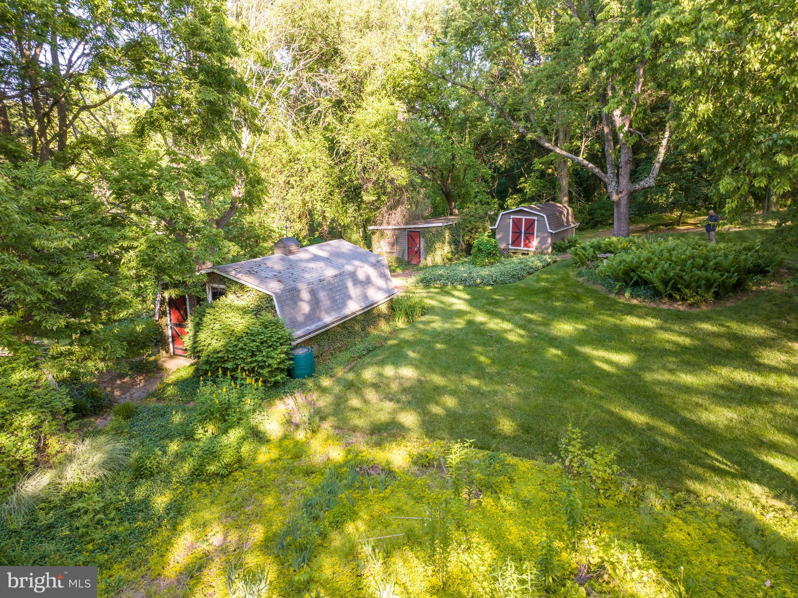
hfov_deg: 71.6
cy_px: 299
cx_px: 399
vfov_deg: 56.8
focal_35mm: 24
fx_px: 553
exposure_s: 1/20
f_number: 2.8
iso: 100
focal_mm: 12.29
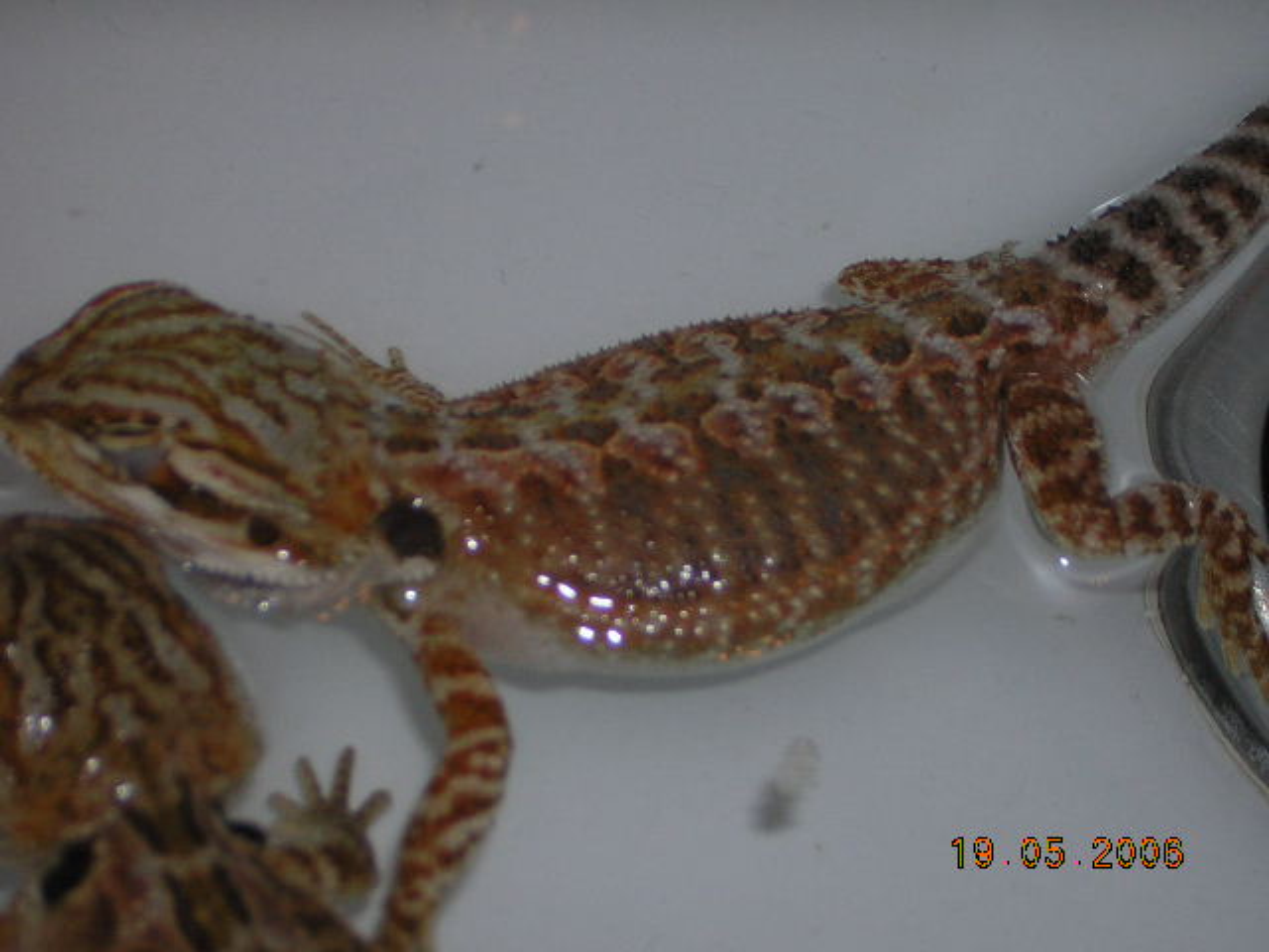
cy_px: 476
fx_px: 3959
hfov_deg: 18.2
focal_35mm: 108
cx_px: 634
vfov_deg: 13.7
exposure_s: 1/60.1
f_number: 4.7
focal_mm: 14.1
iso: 50
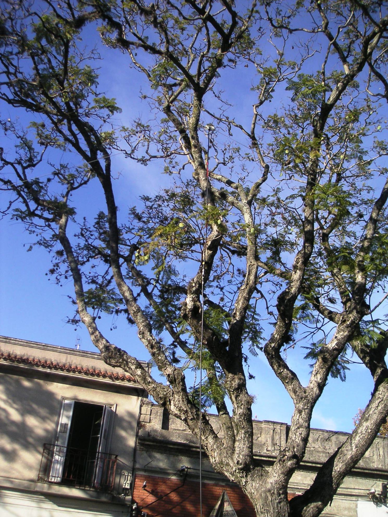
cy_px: 258
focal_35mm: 38
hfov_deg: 37.7
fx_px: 568
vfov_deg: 49.0
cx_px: 194
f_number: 2.8
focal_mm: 6
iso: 50
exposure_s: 1/750
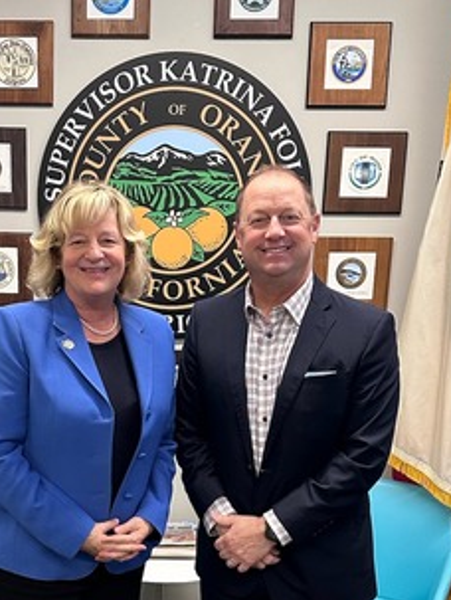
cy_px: 486
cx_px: 206
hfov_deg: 36.9
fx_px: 676
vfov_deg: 45.2
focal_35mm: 39
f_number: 1.78
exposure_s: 1/60
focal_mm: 6.86
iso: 250
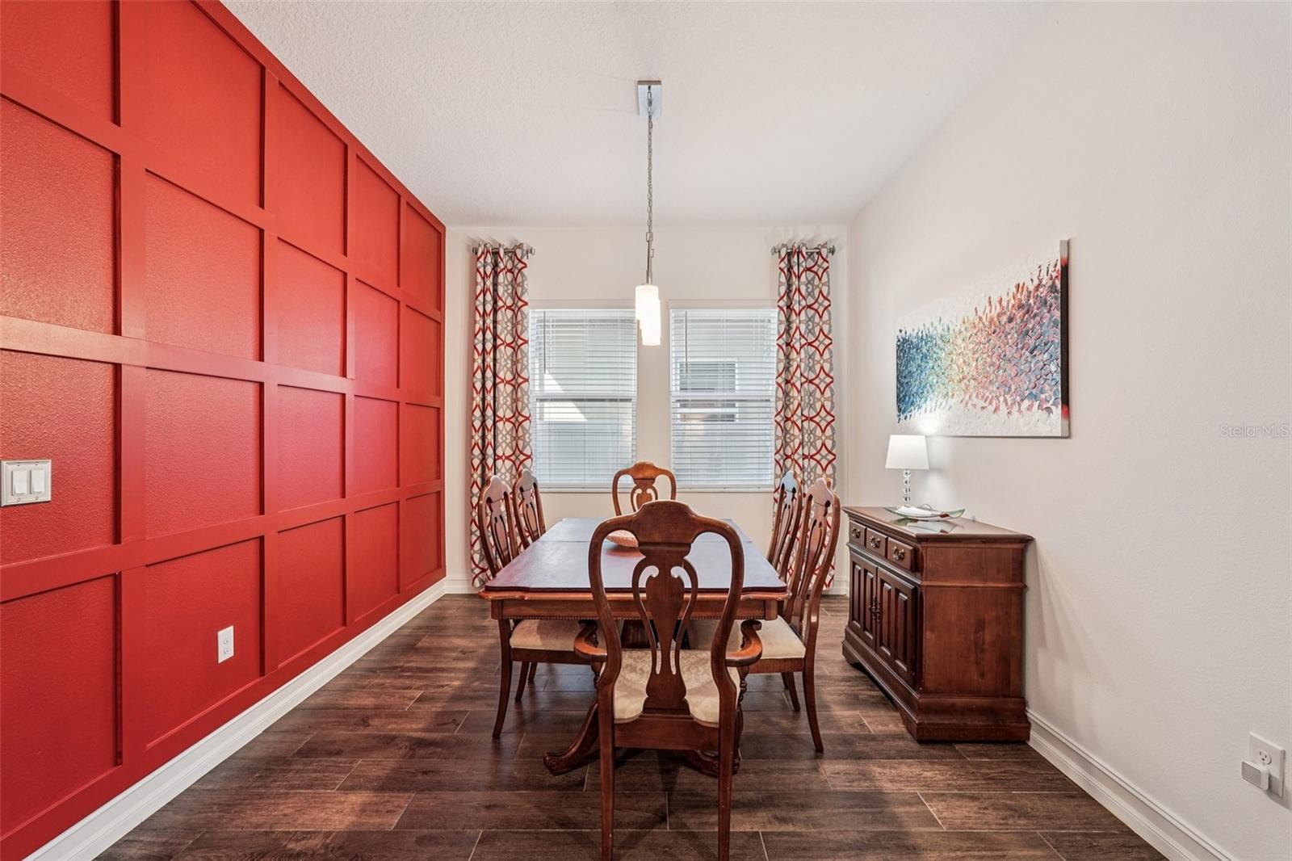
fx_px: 574
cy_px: 430
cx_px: 646
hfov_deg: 96.7
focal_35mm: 16
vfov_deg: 73.7
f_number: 8
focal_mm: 16
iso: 400
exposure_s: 1/6
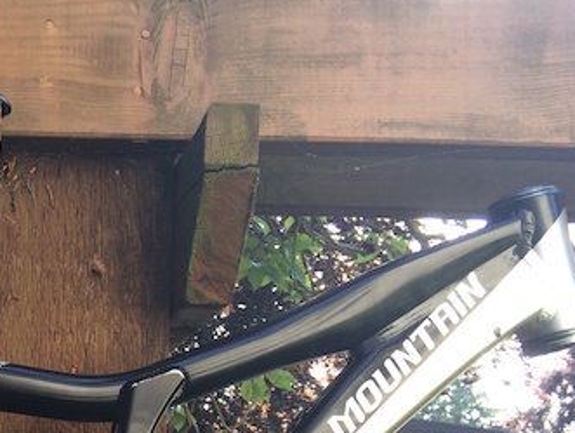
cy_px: 482
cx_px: -71
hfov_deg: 25.5
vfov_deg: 20.1
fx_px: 1164
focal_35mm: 70
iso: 32
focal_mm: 4.15
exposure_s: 1/120
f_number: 2.2
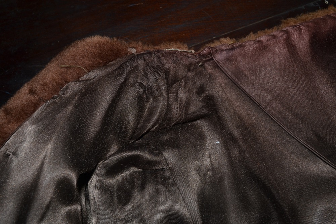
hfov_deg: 53.1
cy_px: 112
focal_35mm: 36
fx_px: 336
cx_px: 168
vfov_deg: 36.9
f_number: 8
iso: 100
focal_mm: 24
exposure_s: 1/60
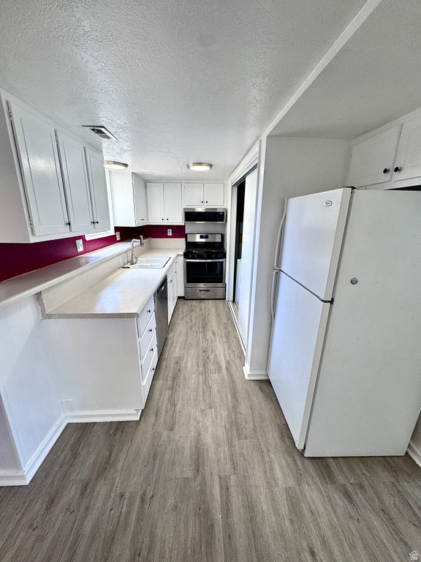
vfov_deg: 102.1
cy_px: 281
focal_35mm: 14
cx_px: 210
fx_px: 227
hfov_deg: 85.7
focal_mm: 2.22
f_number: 2.2
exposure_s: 1/120
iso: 125
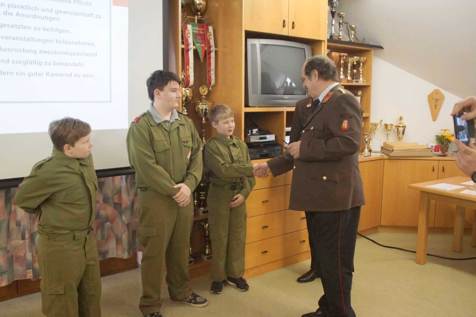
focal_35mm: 34
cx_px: 235
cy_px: 156
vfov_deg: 38.9
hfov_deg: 55.8
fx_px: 450
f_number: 4
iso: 1600
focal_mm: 22
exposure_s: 1/160
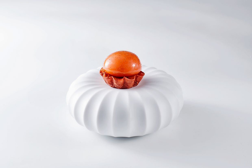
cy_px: 84
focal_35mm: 58
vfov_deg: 23.4
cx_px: 126
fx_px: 406
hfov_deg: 34.5
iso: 125
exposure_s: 1/60
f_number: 16
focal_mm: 58
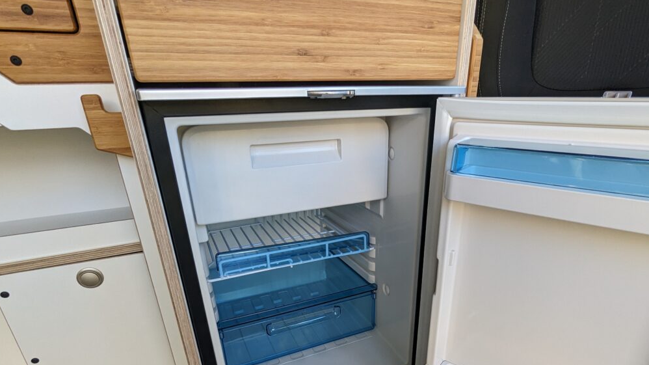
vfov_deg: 51.6
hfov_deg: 83.7
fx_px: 361
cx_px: 349
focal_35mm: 21
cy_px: 267
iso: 116
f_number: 2.2
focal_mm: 2.35
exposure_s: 1/139
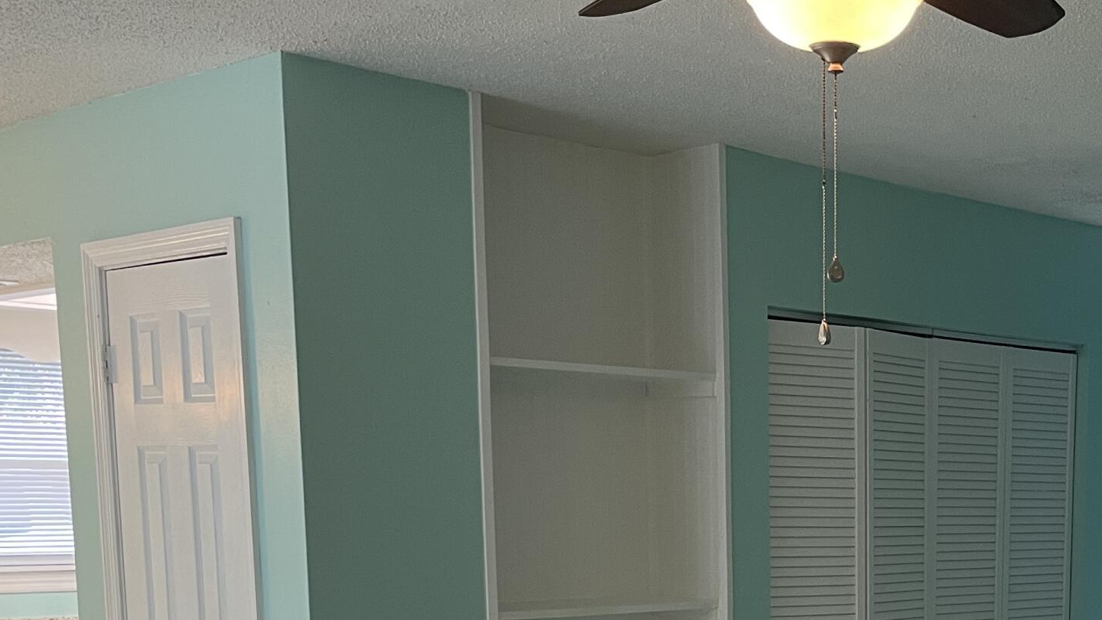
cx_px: 943
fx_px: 1724
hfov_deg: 33.9
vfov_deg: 19.1
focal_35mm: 59
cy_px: 766
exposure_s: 1/60
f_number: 1.6
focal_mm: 4.2
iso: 100
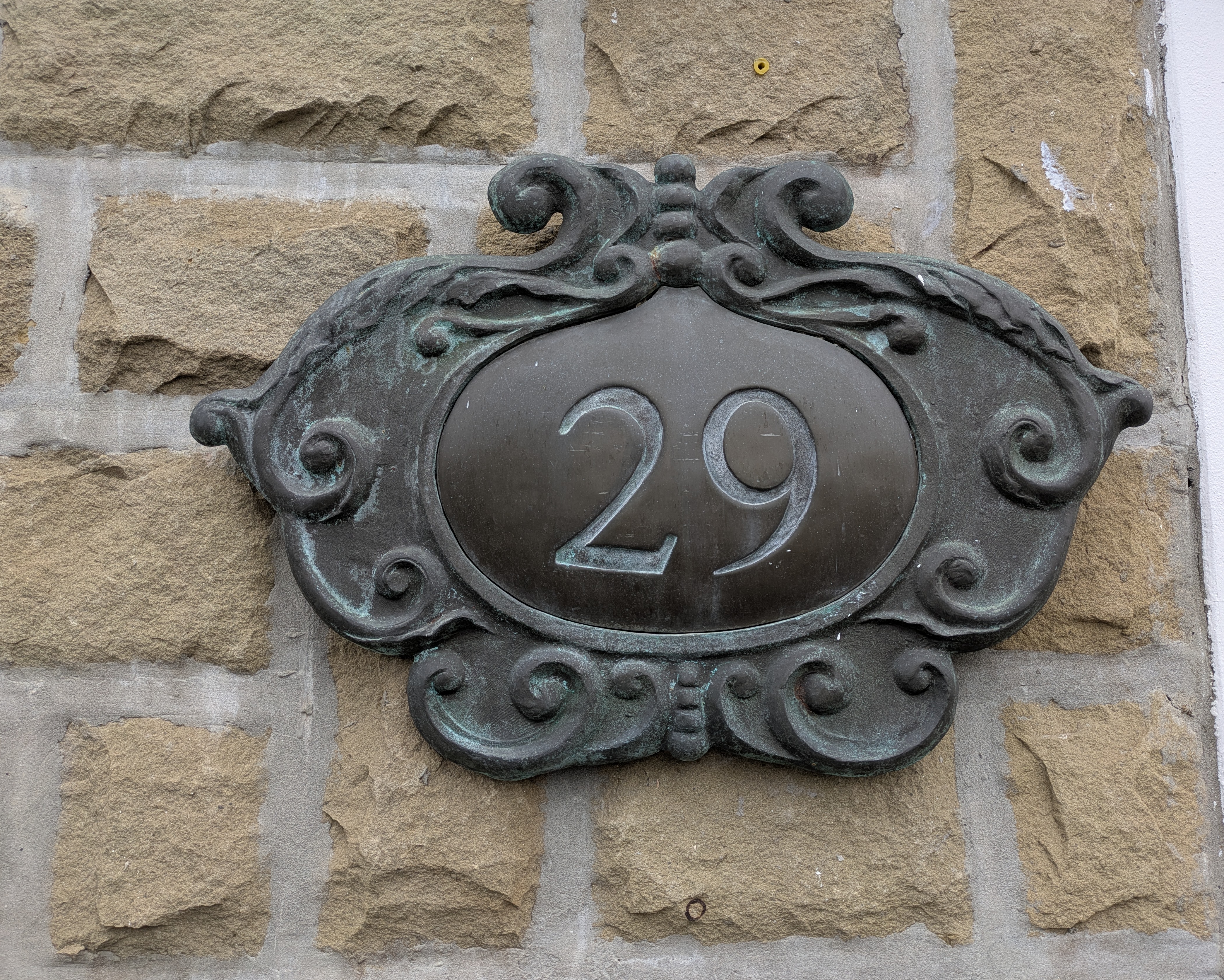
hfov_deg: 64.0
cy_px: 489
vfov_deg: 53.2
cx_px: 657
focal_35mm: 27
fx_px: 978
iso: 50
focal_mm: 5.43
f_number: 1.89
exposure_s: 1/187
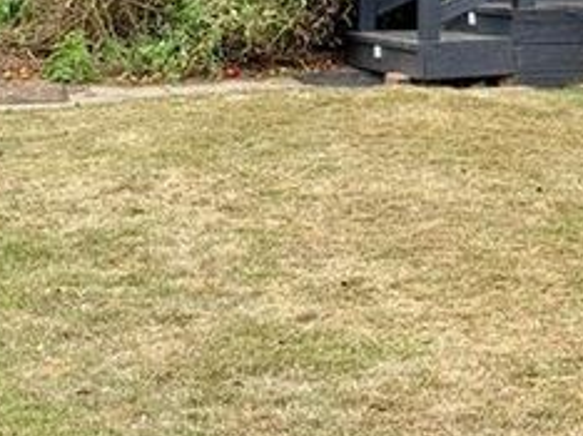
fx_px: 2305
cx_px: 506
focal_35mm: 137
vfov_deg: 10.6
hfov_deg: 14.3
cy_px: -96
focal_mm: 6.76
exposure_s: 1/143
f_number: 1.78
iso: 50
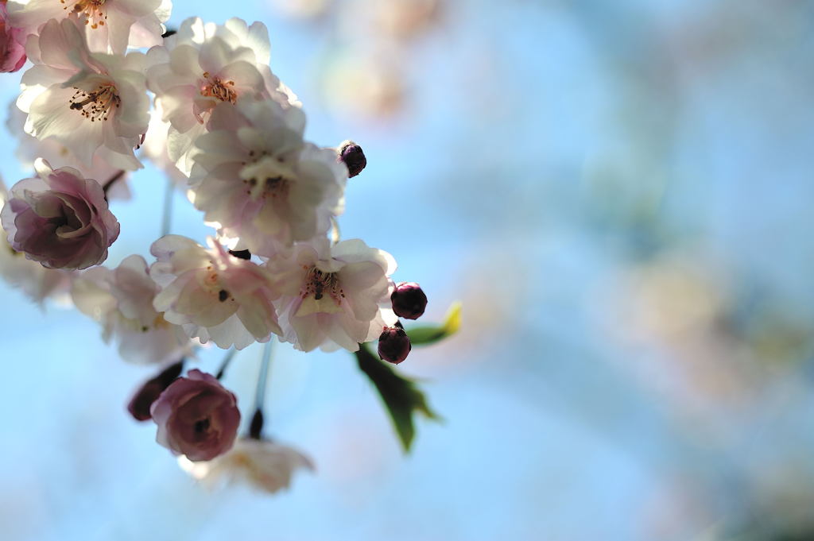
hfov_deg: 39.6
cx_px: 407
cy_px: 270
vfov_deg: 26.9
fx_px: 1130
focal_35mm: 50
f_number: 4
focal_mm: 50
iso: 200
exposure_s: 1/2000
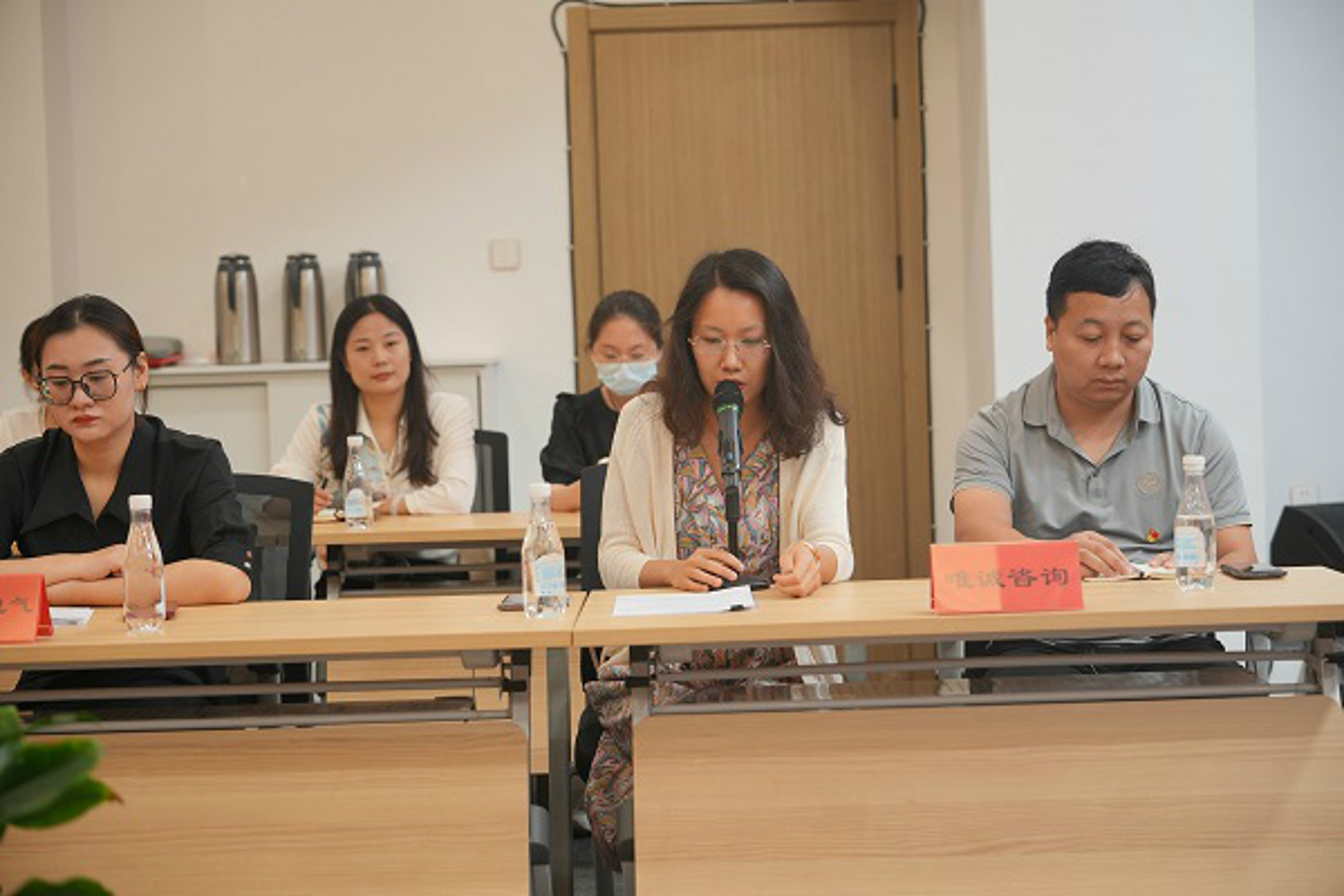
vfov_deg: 19.5
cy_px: 448
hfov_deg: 28.8
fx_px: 2613
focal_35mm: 70
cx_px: 672
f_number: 3.2
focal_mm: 70
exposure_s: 1/160
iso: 1000
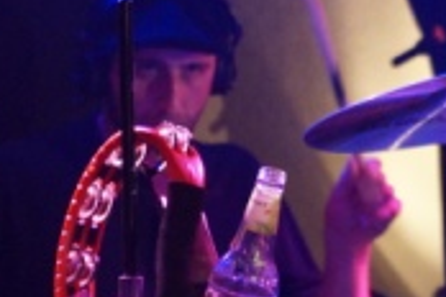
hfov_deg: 6.7
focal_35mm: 309
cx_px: 167
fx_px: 3828
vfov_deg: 4.4
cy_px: -13
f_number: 5.6
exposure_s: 1/60
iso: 3200
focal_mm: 80
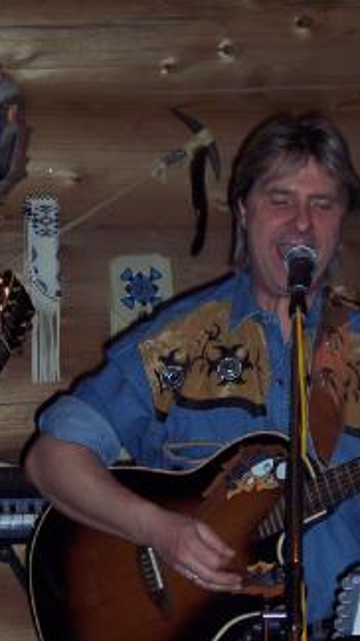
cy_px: 394
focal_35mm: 131
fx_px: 2225
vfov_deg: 16.4
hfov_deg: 9.2
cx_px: 302
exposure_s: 1/90
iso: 100
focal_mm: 16
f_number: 4
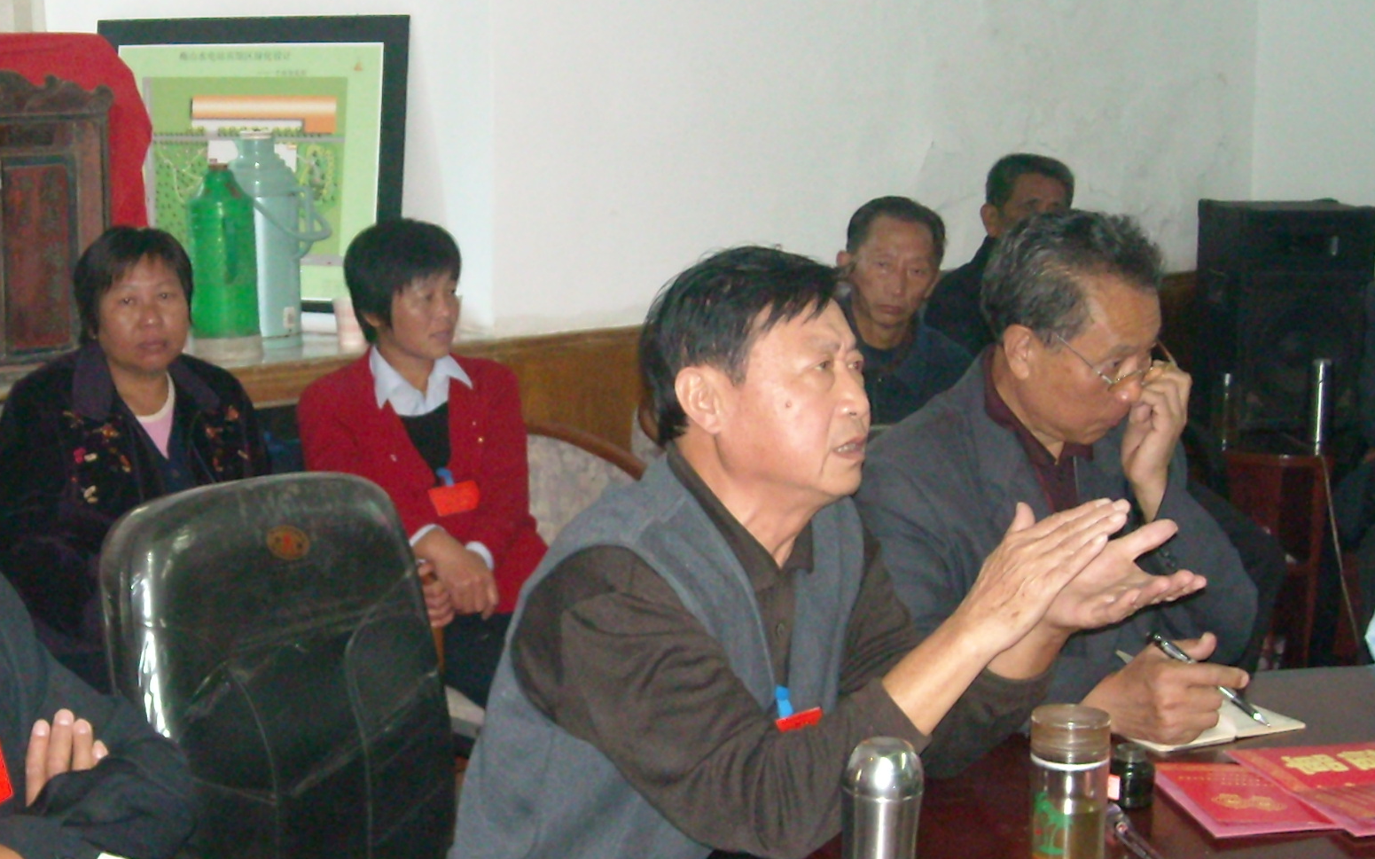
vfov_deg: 20.9
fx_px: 2323
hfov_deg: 32.6
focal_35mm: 62
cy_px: 517
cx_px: 419
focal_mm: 5.7
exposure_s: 1/60
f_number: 2.8
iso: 455
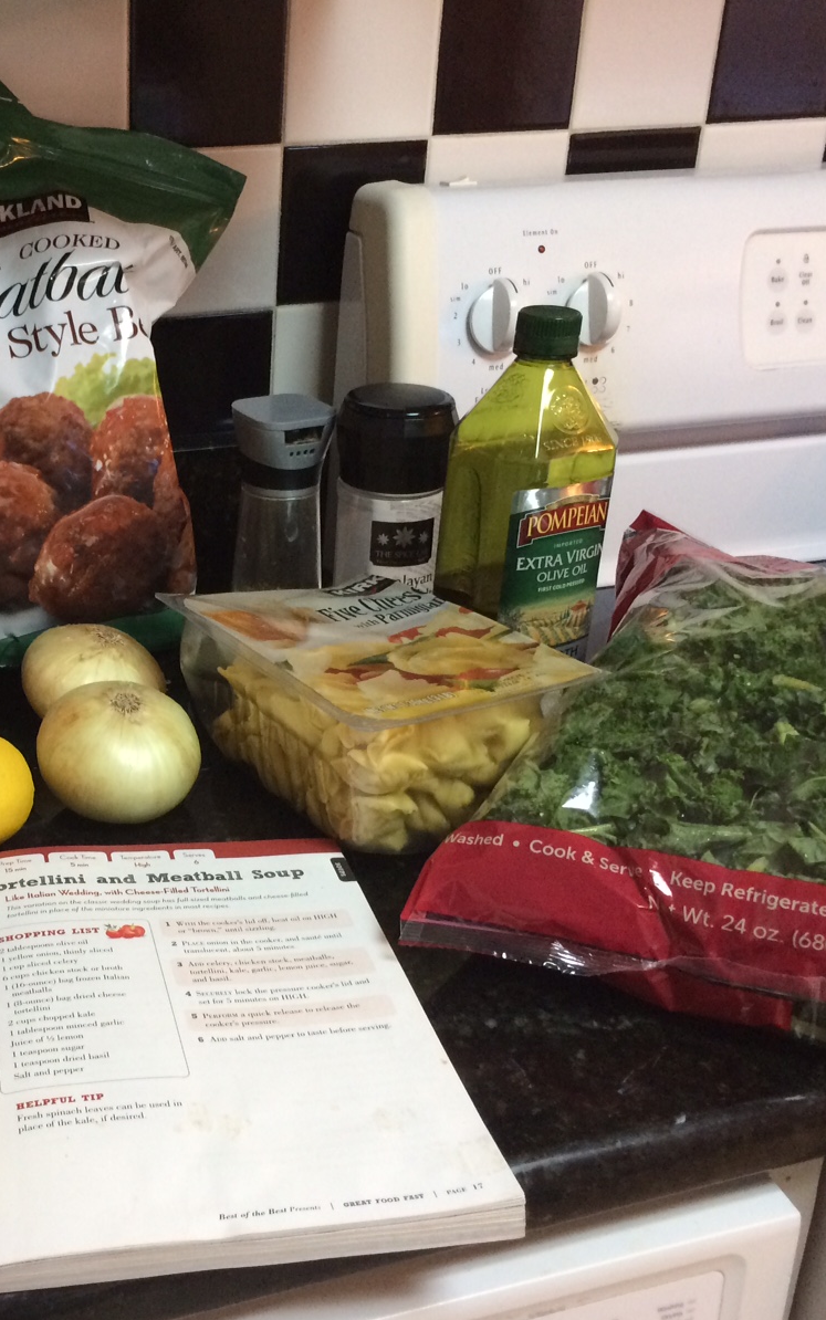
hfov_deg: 29.6
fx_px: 1512
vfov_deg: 47.2
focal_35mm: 42
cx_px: 119
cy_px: 672
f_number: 2.2
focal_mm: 4.15
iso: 160
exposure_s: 1/30
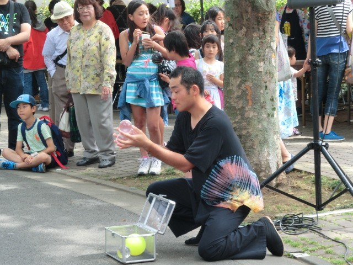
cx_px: 176
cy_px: 132
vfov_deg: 13.7
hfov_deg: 18.2
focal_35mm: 108
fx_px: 1101
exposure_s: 1/100
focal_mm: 19.1
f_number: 4.4
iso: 100
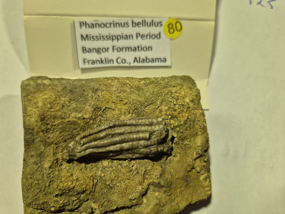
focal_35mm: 23
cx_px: 142
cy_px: 107
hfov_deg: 73.9
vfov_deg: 58.9
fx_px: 189
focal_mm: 5.4
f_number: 1.8
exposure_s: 1/100
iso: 80
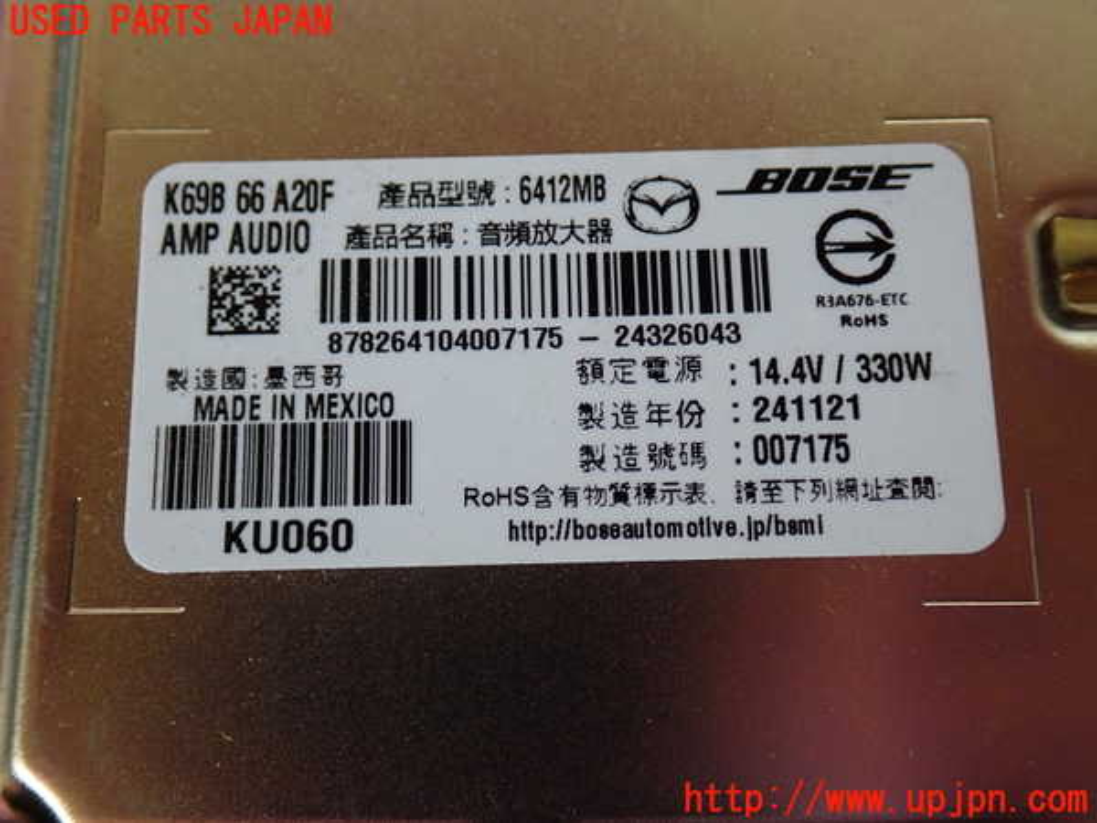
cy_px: 412
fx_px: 1204
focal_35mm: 38
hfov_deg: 49.0
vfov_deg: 37.7
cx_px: 548
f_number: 2.7
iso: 200
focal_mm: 6.83
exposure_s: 1/50
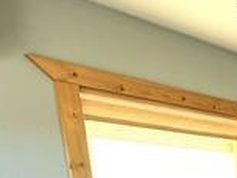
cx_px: 435
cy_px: 272
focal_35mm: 59
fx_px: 404
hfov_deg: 21.0
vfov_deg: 20.8
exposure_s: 1/120
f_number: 2.2
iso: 200
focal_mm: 2.22
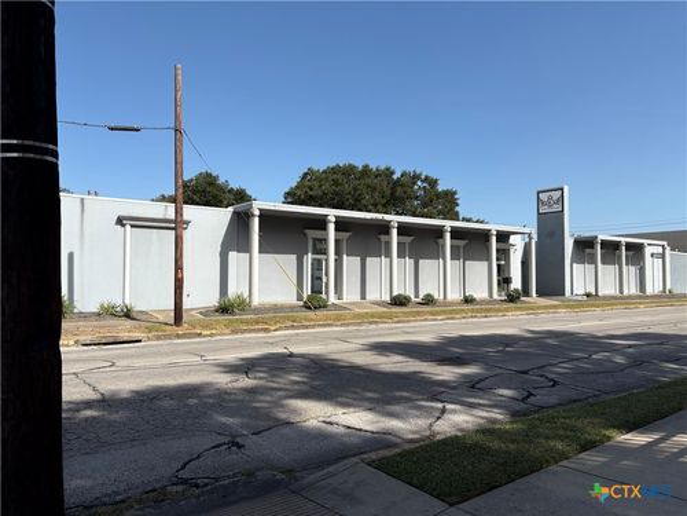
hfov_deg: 67.3
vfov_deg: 53.1
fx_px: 516
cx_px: 344
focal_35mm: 26
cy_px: 258
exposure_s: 1/4608
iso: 50
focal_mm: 5.96
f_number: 1.6
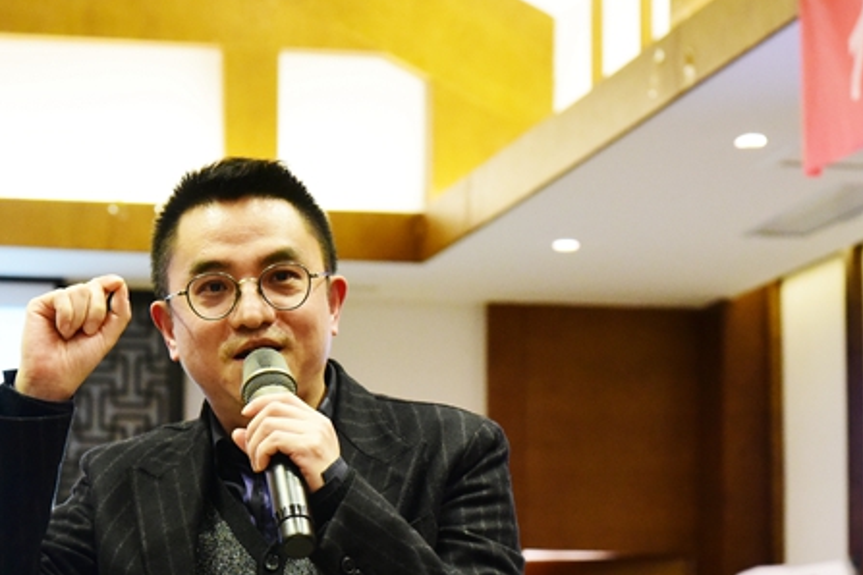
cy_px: 425
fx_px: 3188
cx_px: 348
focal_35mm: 133
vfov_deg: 10.3
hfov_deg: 15.4
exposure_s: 1/80
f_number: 5.6
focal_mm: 85
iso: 5000
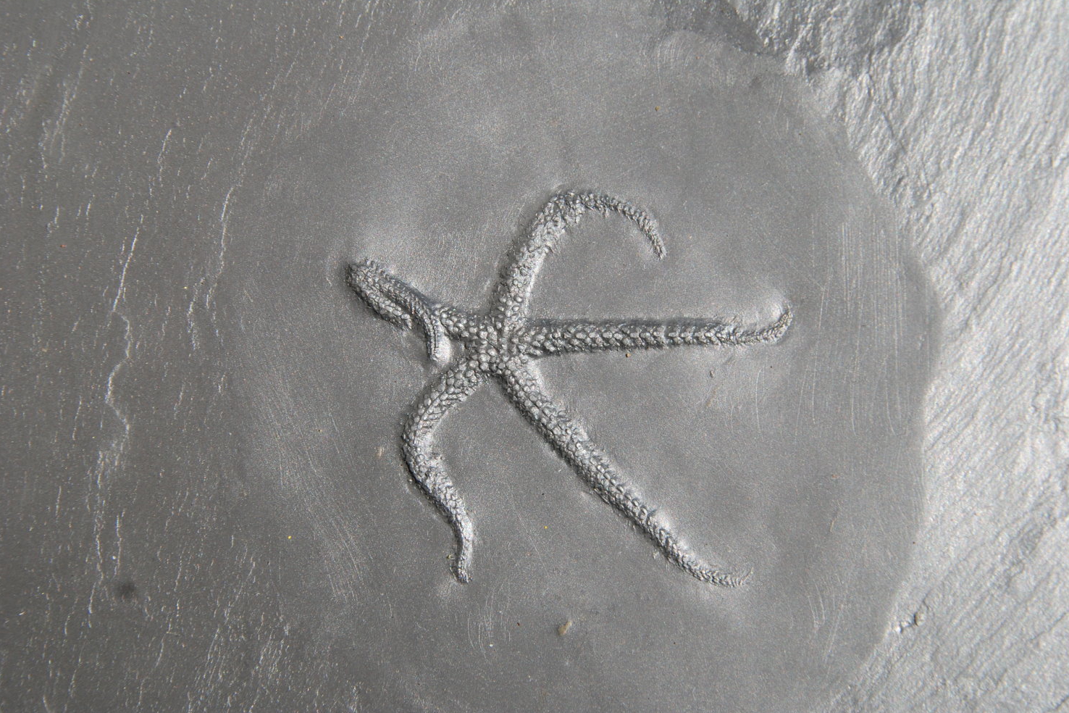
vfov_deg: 17.9
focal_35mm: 76
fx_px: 2257
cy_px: 358
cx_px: 539
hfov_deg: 26.7
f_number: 7.1
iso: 100
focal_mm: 50
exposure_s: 1/200
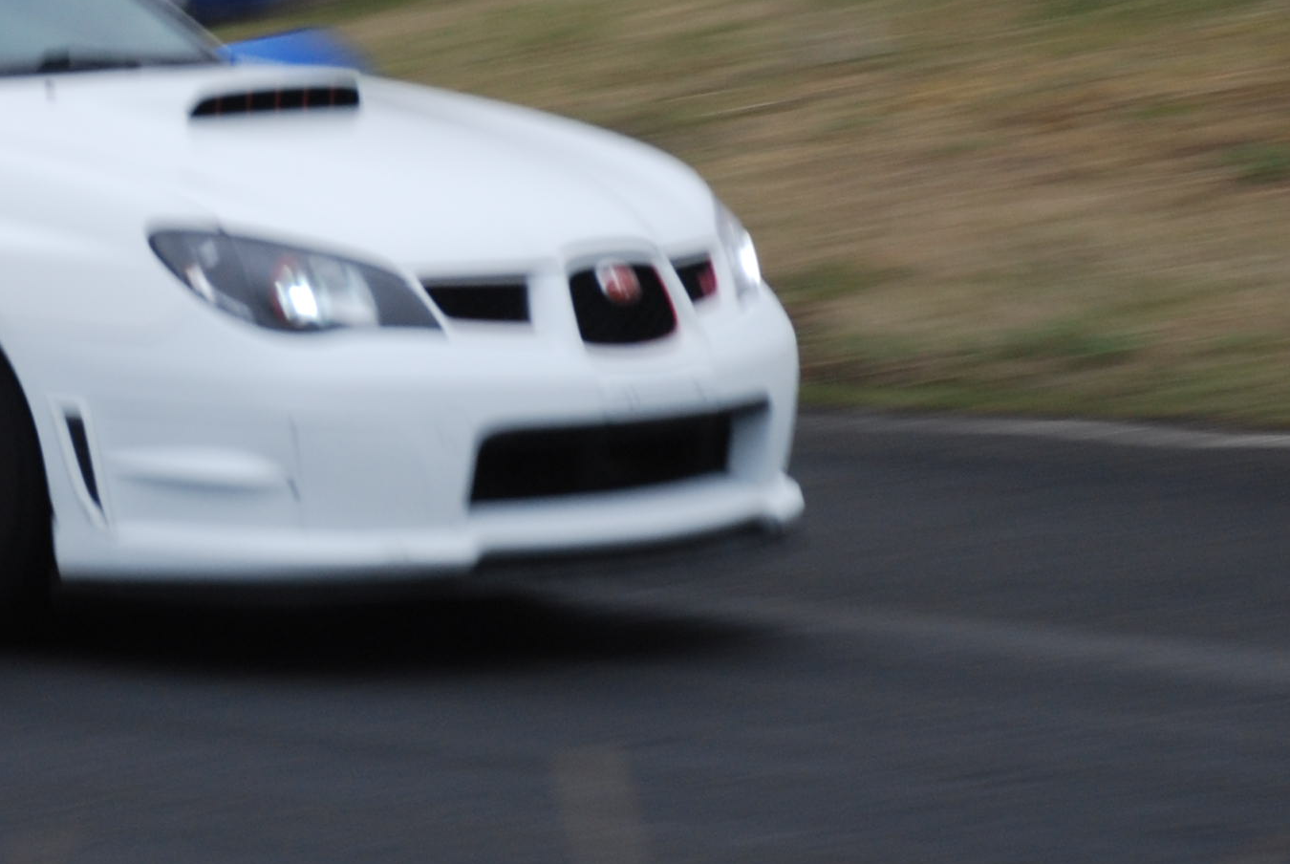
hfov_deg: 7.2
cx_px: -94
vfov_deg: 4.9
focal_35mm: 284
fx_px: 10190
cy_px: 188
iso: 200
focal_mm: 66
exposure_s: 1/60
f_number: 5.3
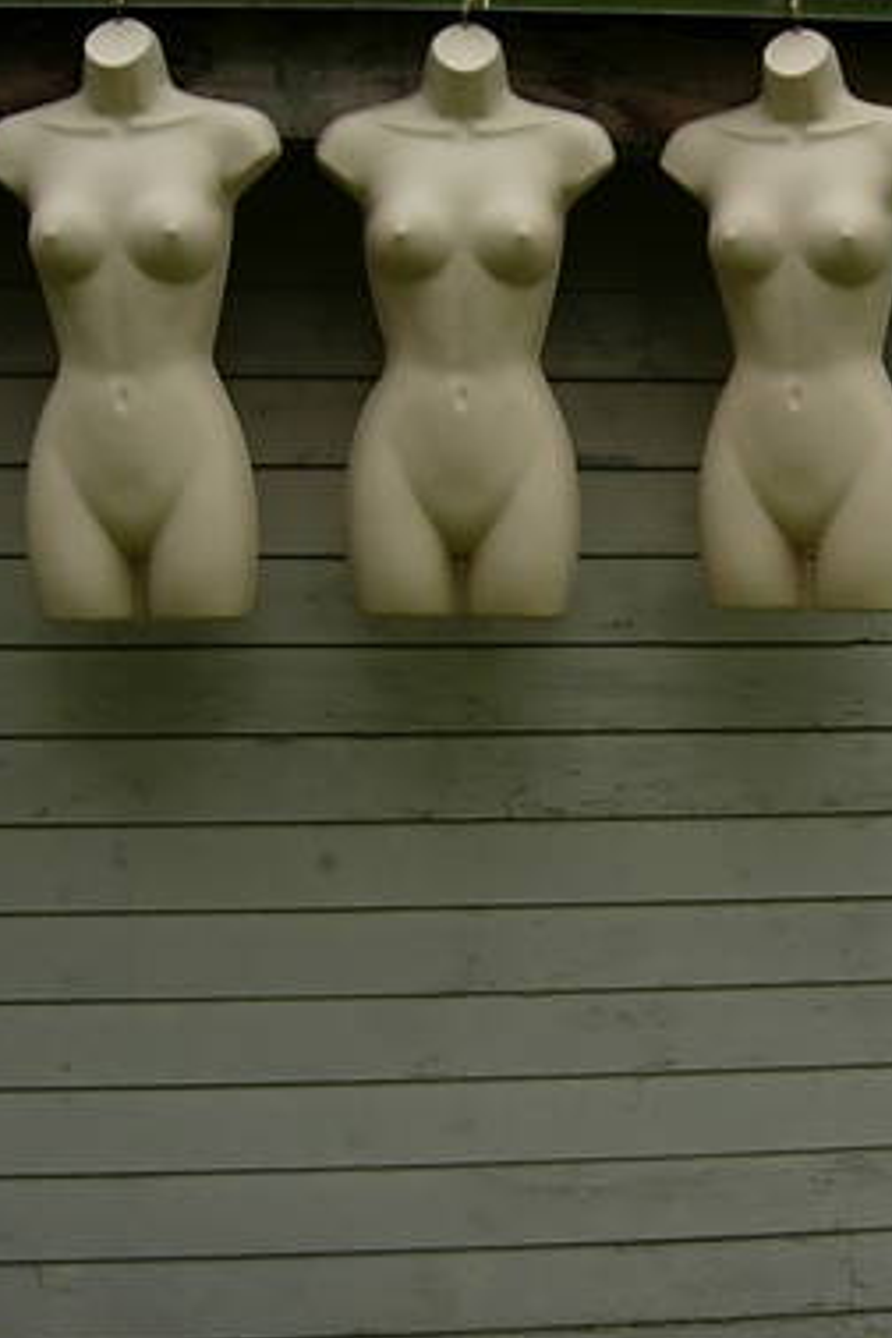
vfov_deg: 29.7
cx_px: 655
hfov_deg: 19.9
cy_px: 680
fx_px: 2527
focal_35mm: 68
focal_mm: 7.8
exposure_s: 1/813
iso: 64
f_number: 2.8
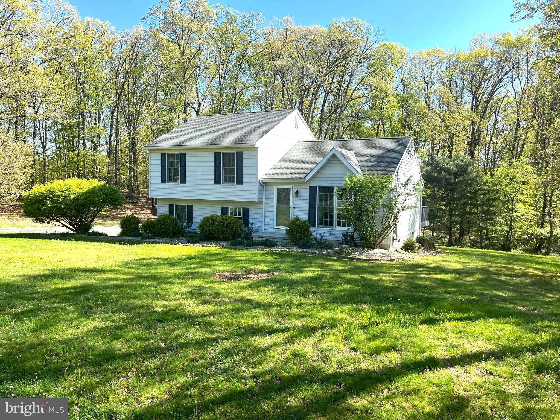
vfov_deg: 53.1
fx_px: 421
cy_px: 210
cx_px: 280
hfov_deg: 67.3
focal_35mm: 26
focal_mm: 5.1
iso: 50
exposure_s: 1/1106
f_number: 1.6
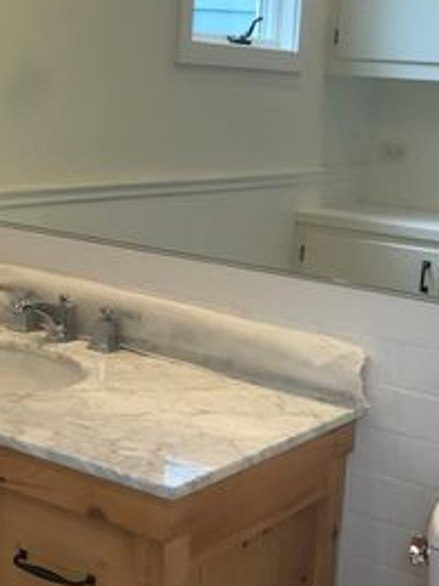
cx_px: 160
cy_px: 150
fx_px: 1202
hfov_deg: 20.7
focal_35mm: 71
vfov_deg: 27.1
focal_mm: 3.99
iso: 25
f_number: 1.8
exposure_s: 1/120
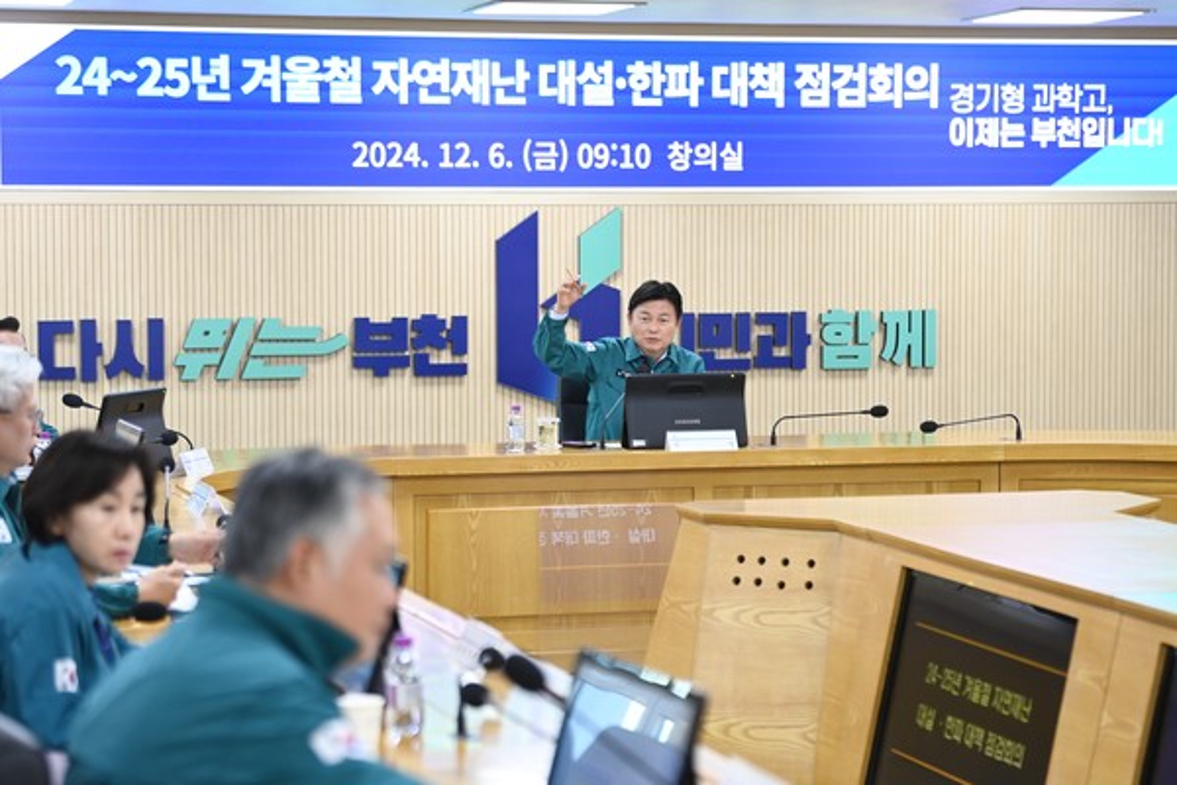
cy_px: 392
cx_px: 588
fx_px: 3008
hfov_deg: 22.1
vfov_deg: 14.9
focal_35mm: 92
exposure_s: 1/400
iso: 2500
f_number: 2.8
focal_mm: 92
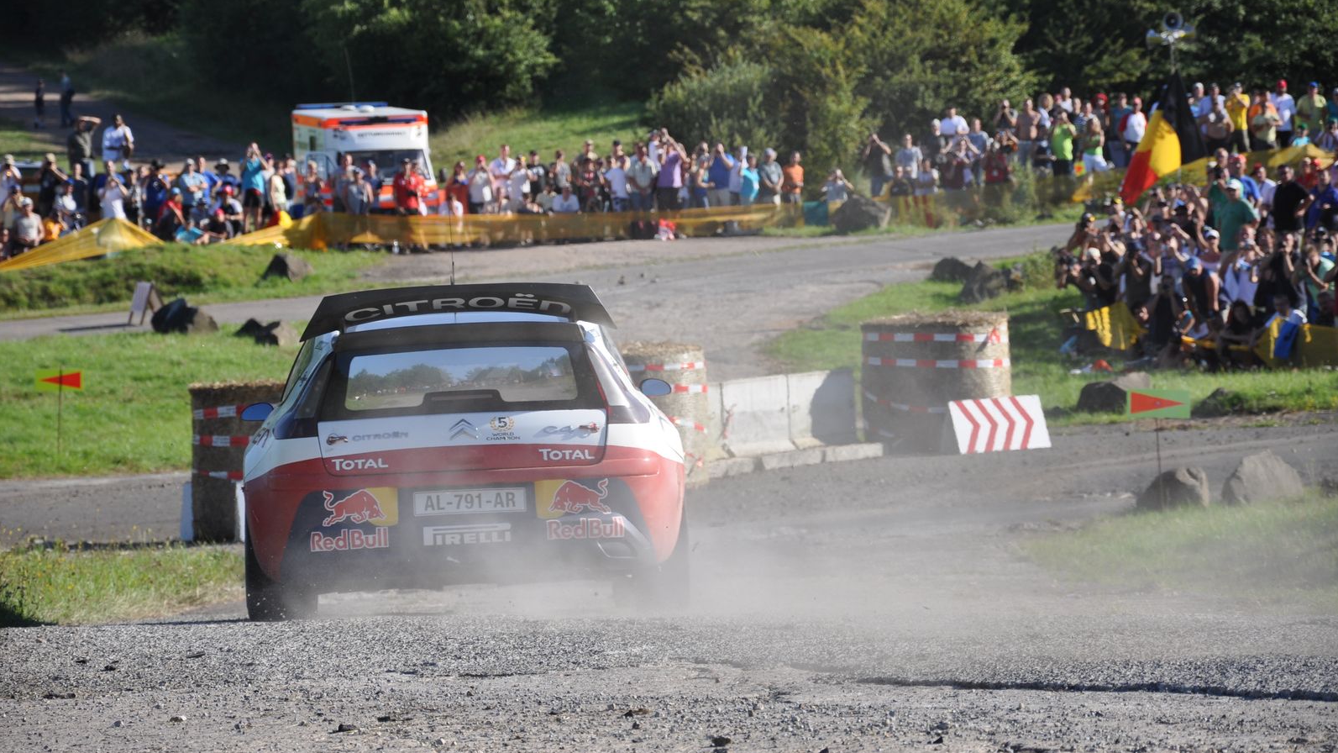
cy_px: 362
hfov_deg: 13.0
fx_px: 5872
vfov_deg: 7.3
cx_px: 670
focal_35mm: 166
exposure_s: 1/640
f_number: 5.6
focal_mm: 105
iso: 200
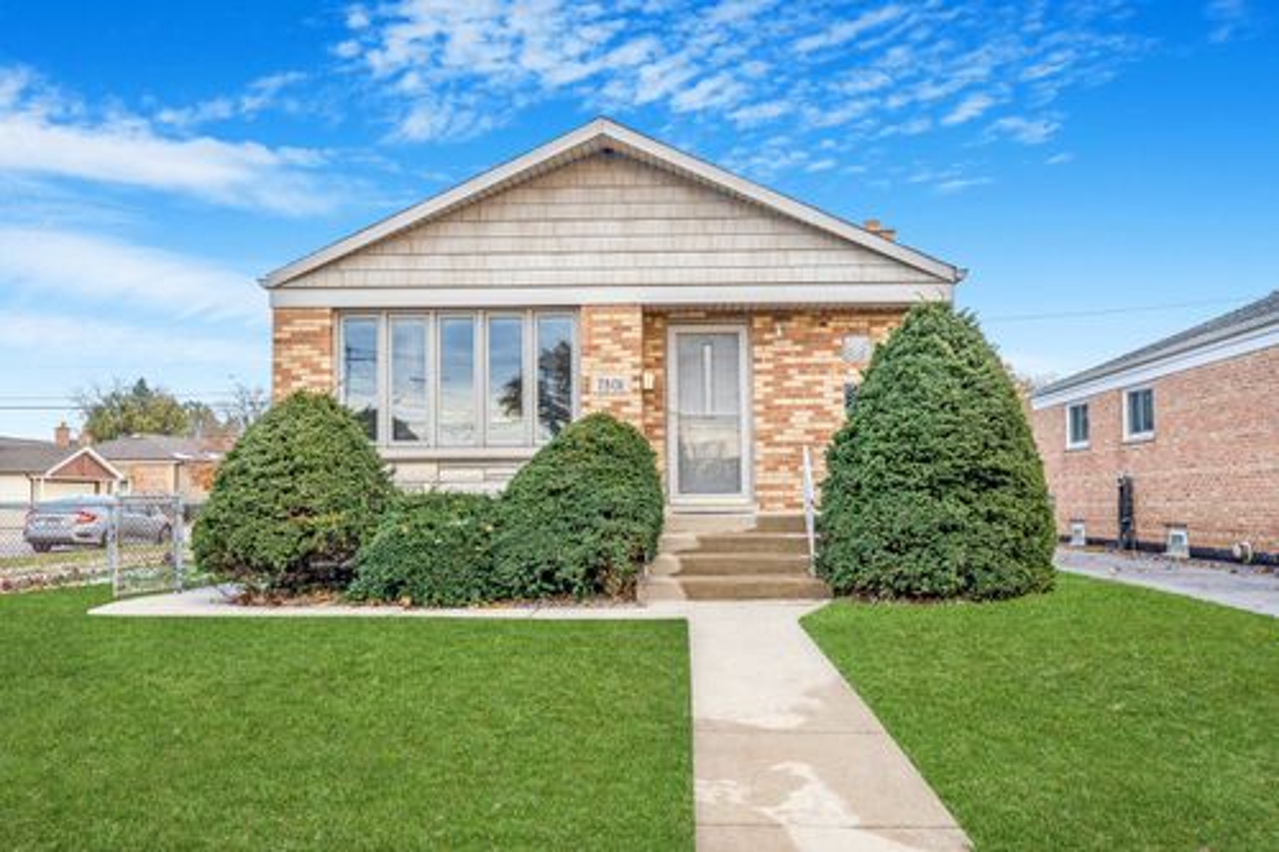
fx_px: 1101
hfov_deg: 60.3
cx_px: 640
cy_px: 426
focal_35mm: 31
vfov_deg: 42.3
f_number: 9
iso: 640
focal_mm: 31
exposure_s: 1/100
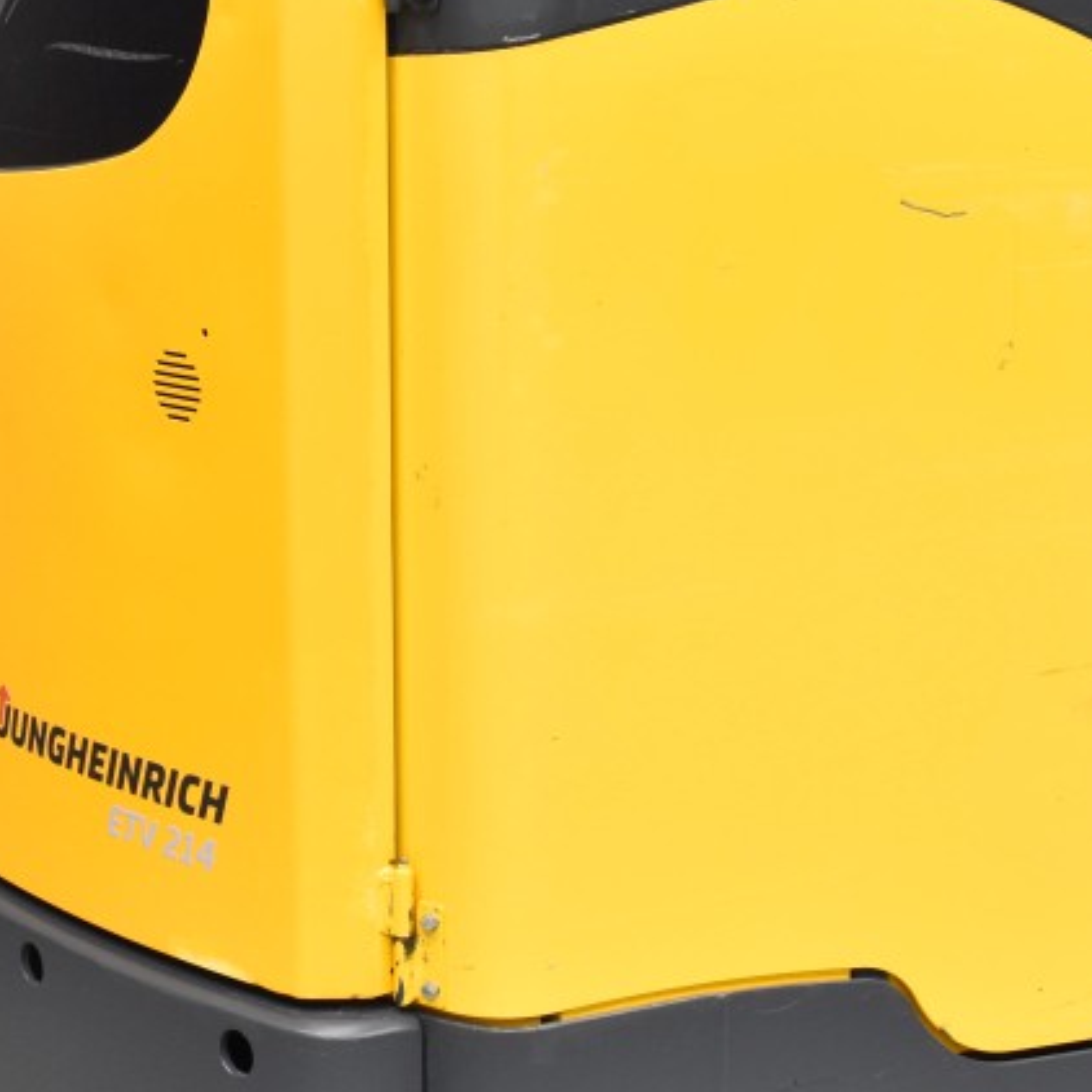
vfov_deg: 19.9
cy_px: 556
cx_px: 404
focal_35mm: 87
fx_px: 3105
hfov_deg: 19.9
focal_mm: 24
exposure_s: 1/13
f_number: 7.1
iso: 1250
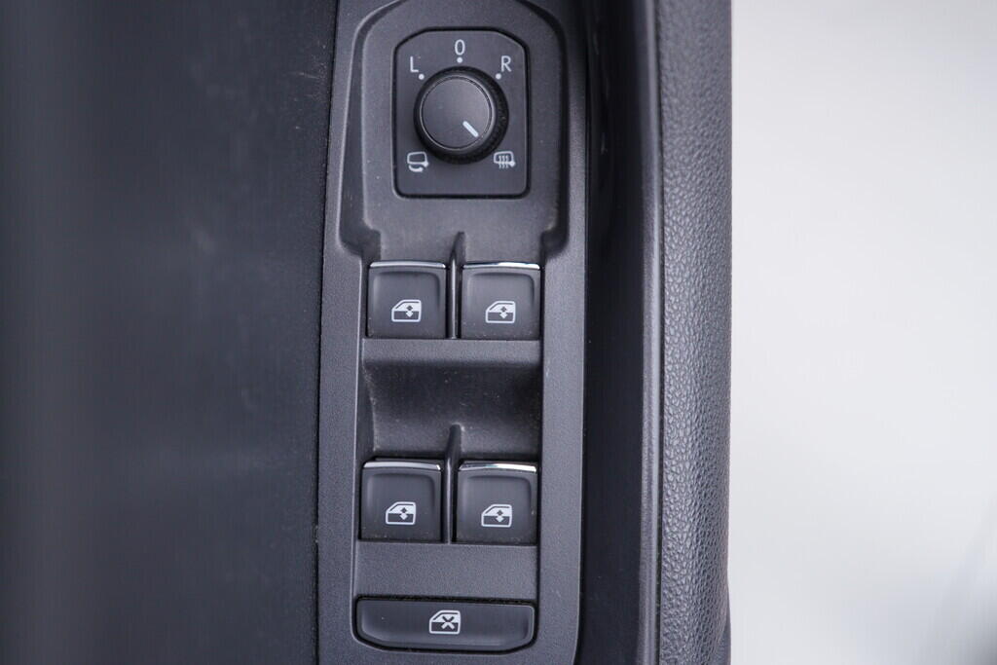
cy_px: 332
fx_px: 997
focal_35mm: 36
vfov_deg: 36.9
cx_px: 498
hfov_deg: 53.1
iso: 200
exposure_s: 1/40
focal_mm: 24
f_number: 2.8
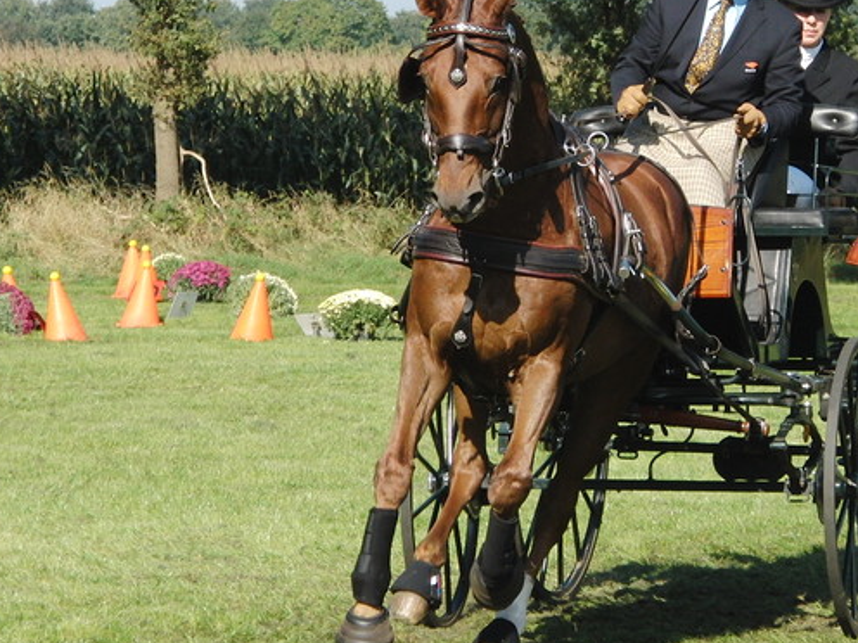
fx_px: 6073
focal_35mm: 245
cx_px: 583
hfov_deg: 8.1
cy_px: 258
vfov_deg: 6.1
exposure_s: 1/500
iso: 100
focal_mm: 26.9
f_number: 4.2
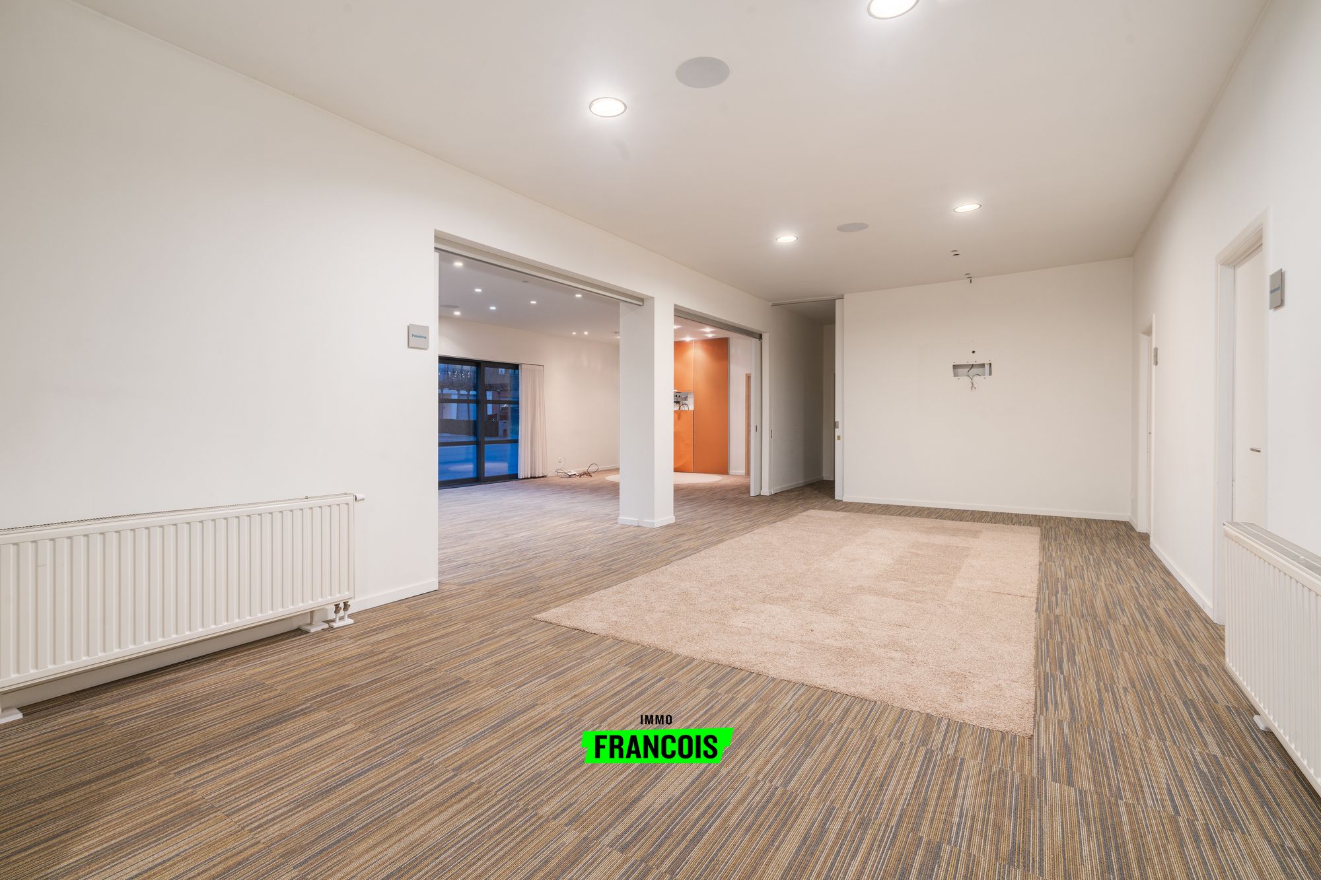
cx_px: 660
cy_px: 440
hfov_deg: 96.7
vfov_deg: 73.7
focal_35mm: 16
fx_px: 587
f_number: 11
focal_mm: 16
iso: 250
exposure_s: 1/5
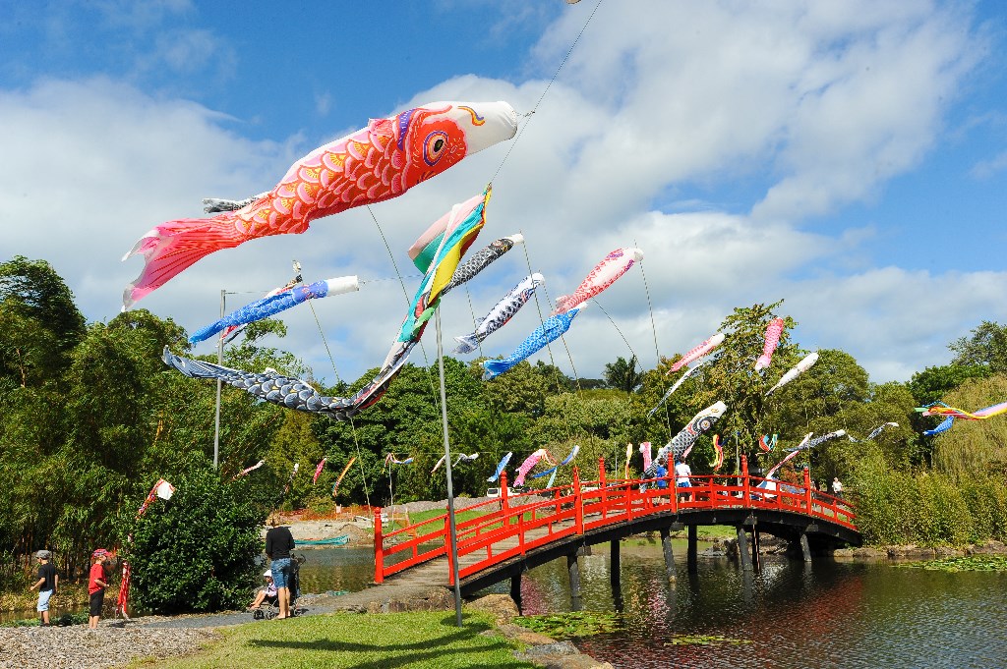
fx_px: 978
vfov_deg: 37.8
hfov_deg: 54.5
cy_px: 334
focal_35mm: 35
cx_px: 504
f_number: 14
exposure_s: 1/320
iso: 320
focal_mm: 35
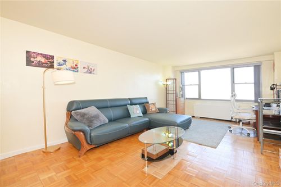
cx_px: 140
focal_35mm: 14
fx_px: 109
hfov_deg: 104.3
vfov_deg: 81.2
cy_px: 94
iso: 1250
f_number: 7.1
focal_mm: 14
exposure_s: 1/100
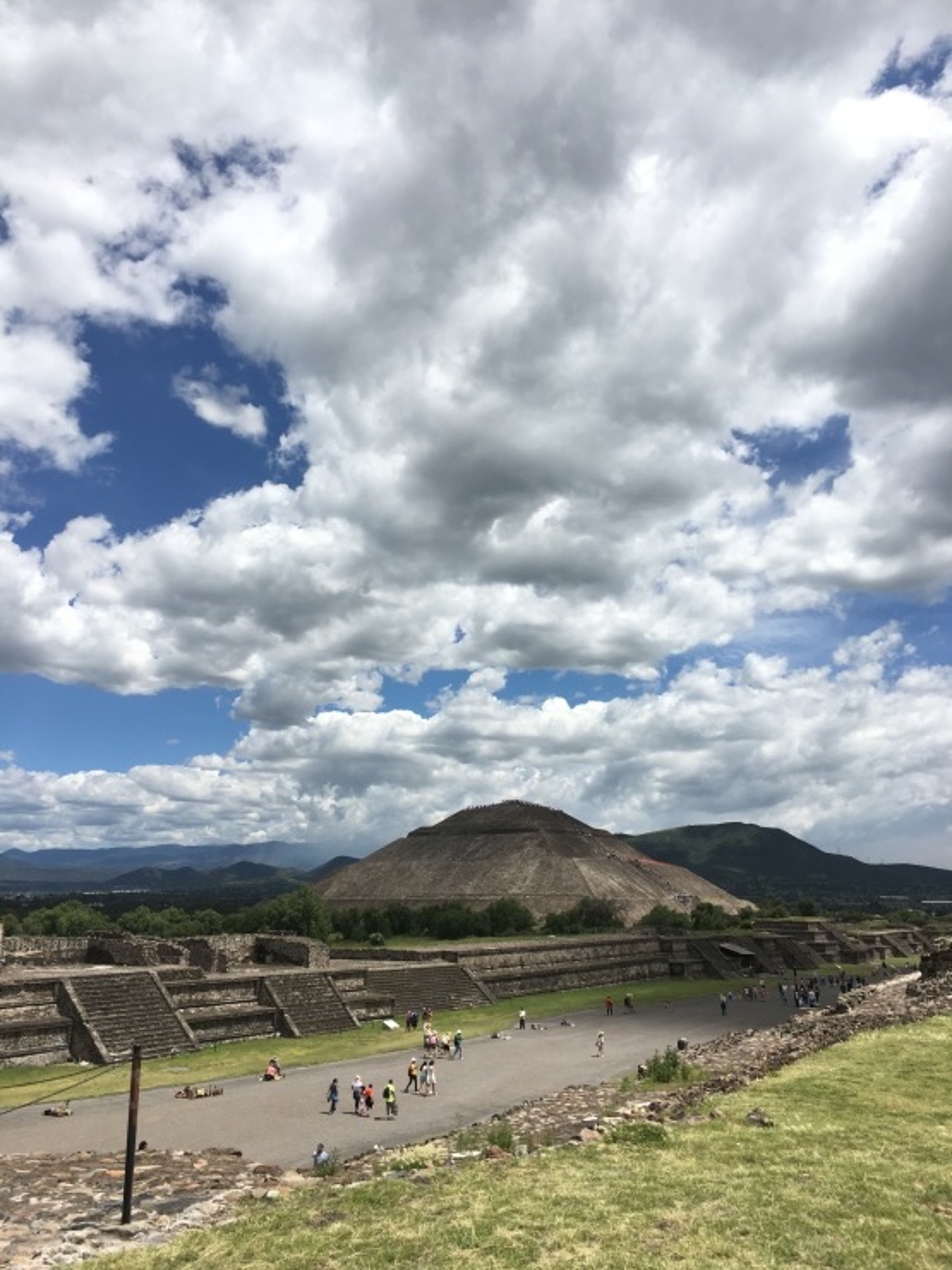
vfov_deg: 61.7
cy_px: 635
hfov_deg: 48.2
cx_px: 476
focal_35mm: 29
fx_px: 1063
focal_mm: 4.15
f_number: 2.2
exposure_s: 1/1923
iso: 25
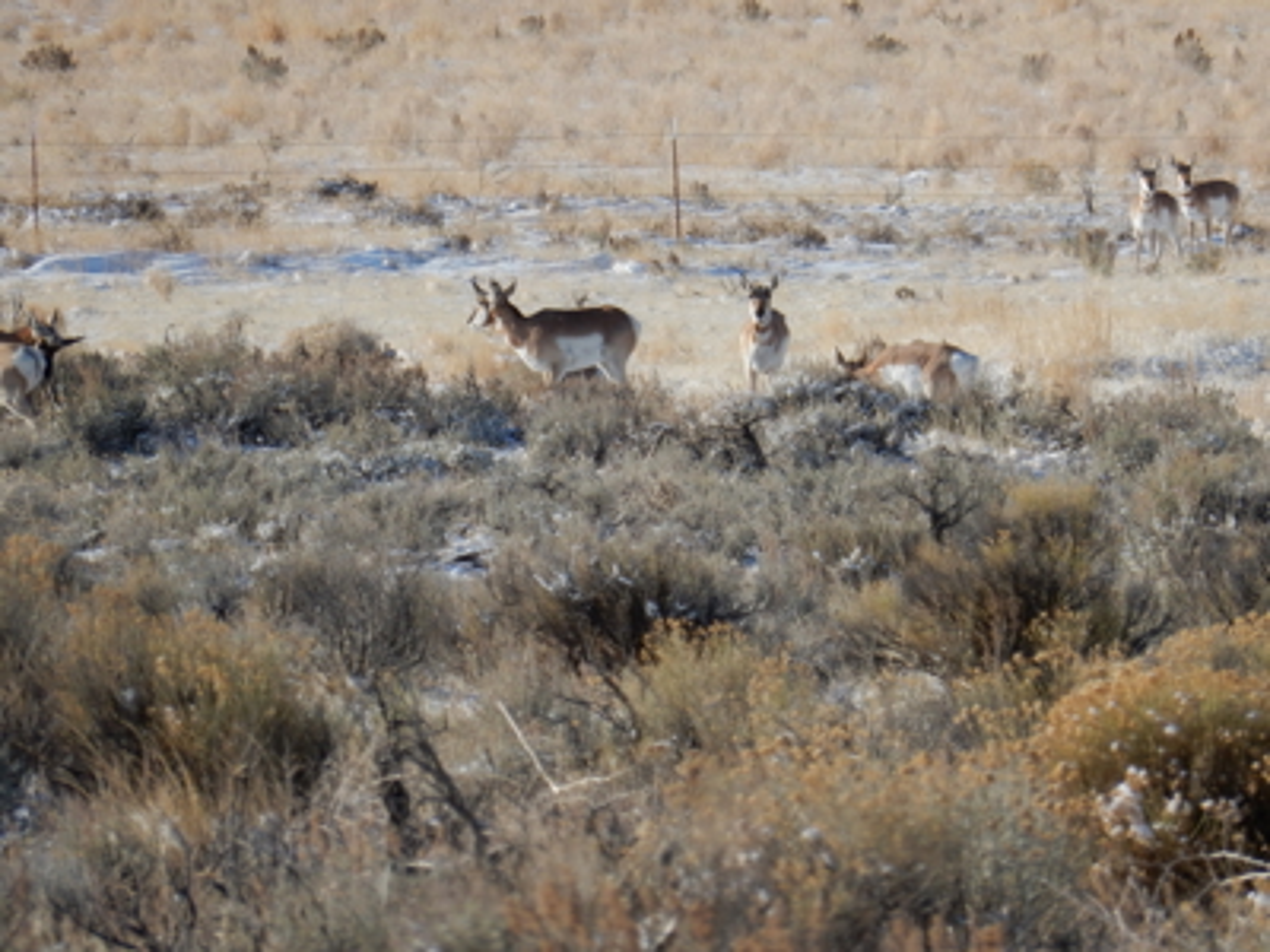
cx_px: 635
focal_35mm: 629
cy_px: 476
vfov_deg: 2.4
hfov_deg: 3.2
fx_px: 23077
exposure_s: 1/400
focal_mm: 112.2
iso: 125
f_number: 6.7
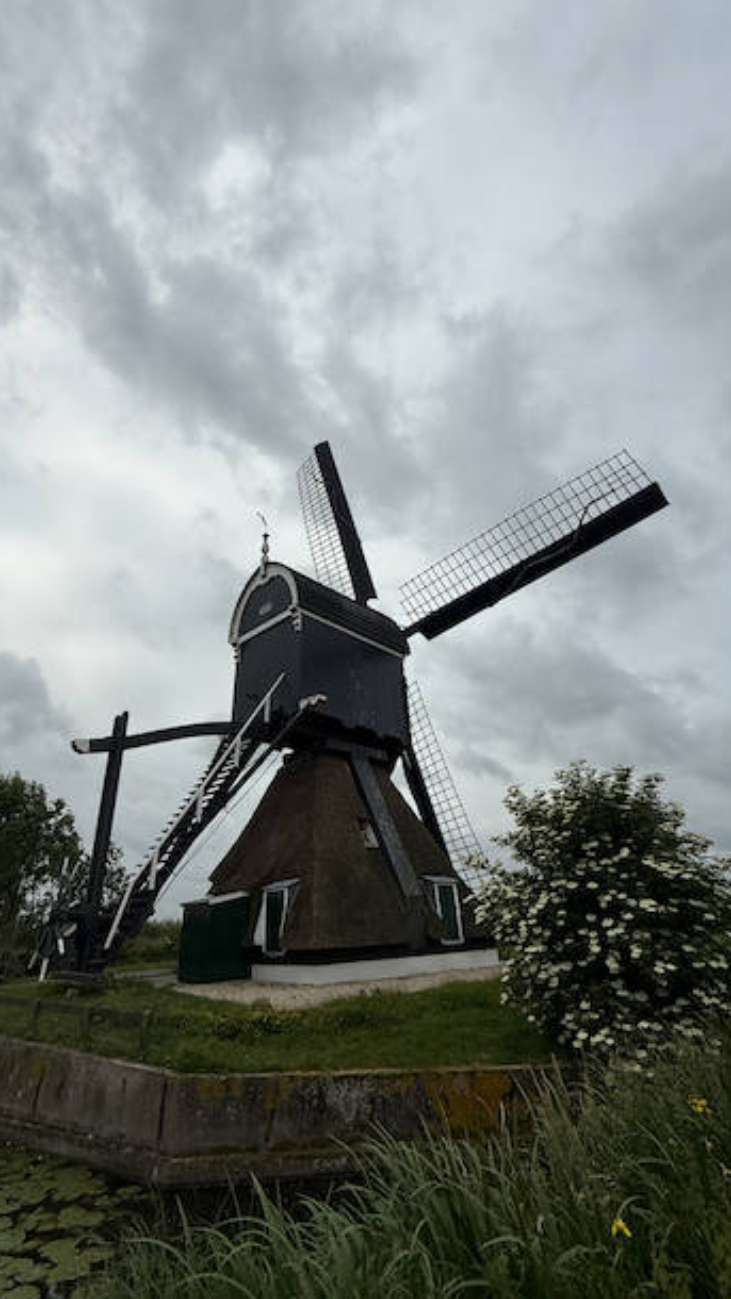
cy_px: 626
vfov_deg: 99.3
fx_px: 551
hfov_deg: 66.9
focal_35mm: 16
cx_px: 330
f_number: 2.2
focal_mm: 2.22
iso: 50
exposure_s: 1/6173
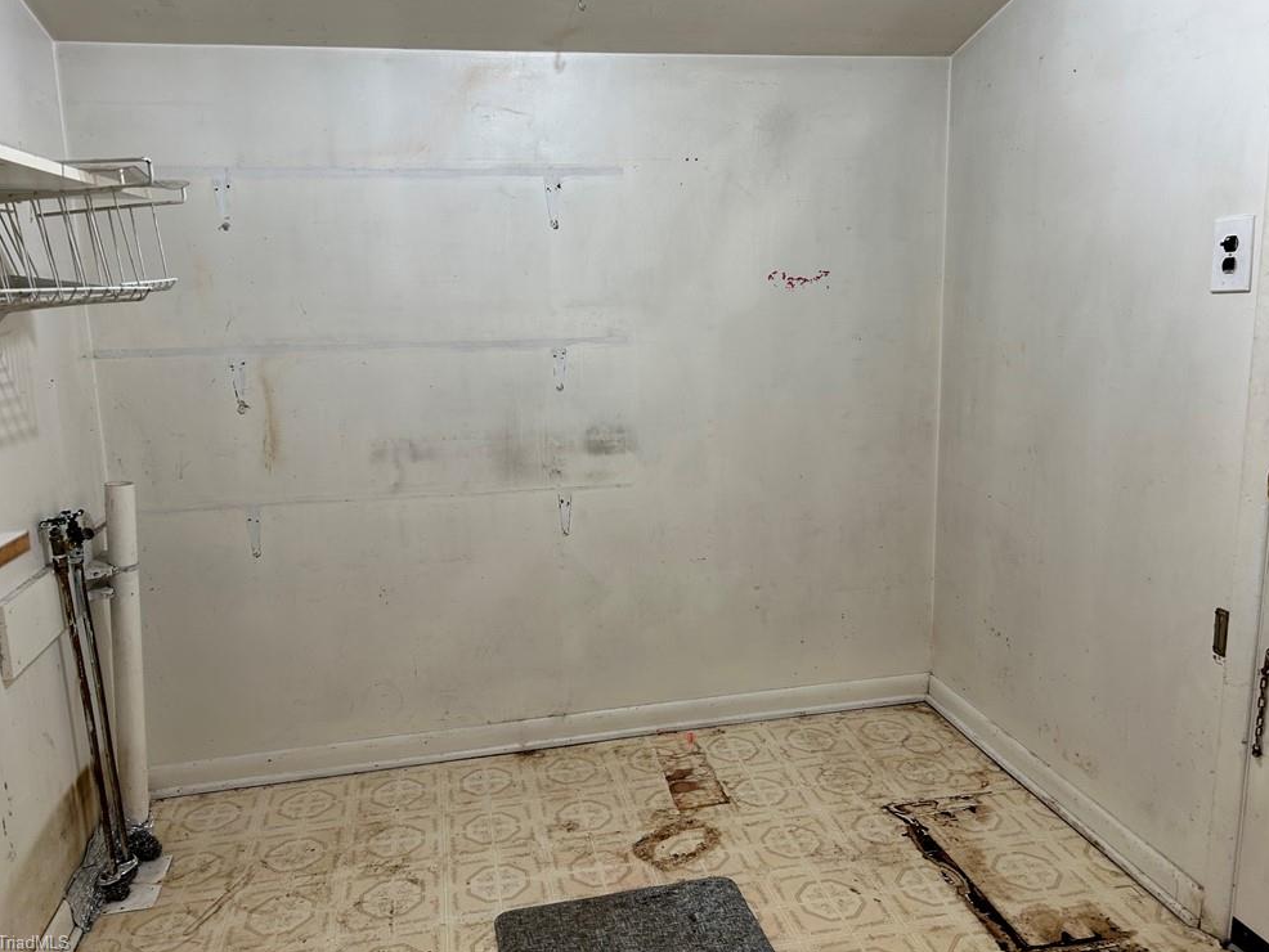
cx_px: 636
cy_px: 461
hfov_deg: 65.3
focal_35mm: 27
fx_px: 990
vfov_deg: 51.4
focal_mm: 5.7
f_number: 1.5
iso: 80
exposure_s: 1/60
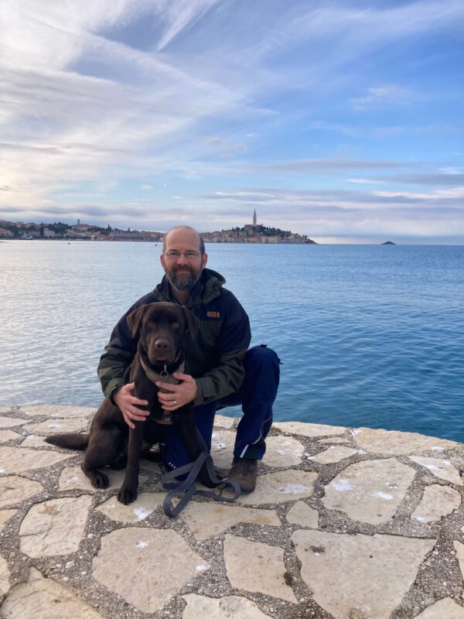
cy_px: 310
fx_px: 500
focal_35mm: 28
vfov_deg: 63.4
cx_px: 232
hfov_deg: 49.7
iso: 20
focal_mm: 3.99
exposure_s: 1/1736
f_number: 1.8
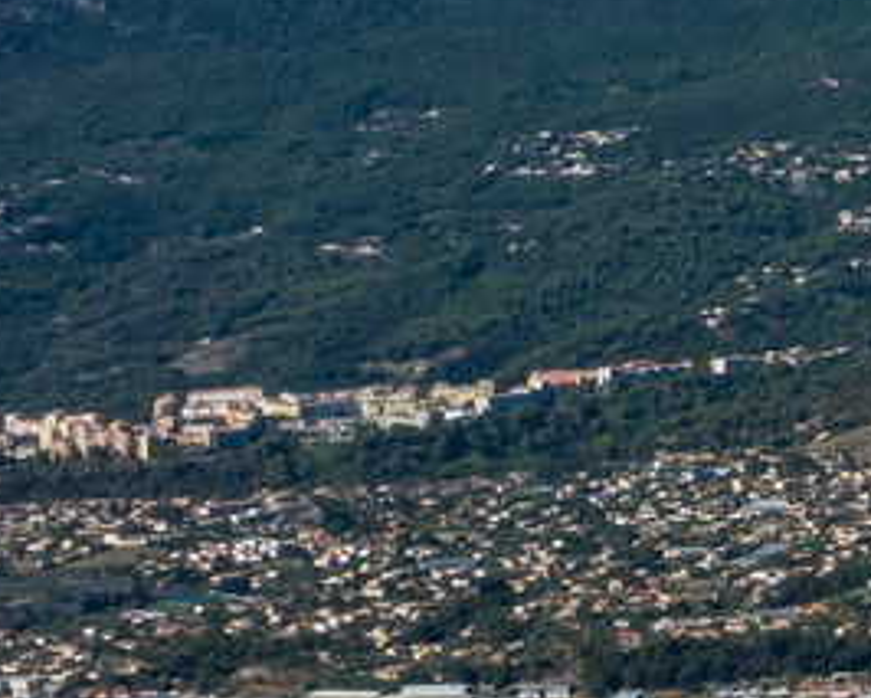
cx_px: 2043
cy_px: 75
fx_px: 3636
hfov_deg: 11.5
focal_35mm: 141
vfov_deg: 10.9
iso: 100
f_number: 11
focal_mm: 12.3
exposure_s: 1/200
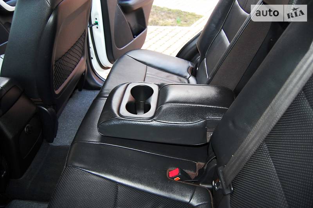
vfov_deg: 47.9
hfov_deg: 67.4
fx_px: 235
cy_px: 104
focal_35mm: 27
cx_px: 156
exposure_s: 1/60
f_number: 3.5
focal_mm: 18
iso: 400
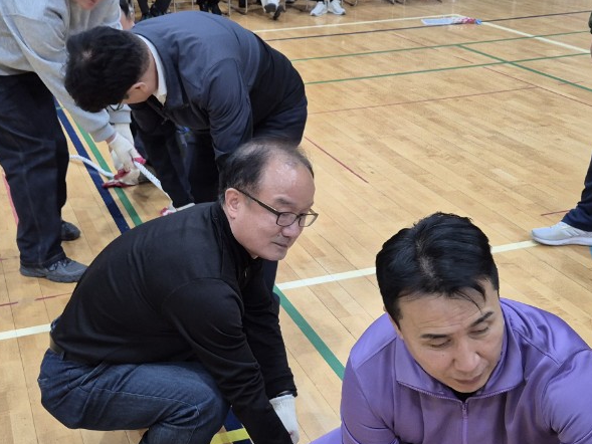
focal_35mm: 50
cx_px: 259
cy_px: 270
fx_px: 855
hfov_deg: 38.1
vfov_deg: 29.0
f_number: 1.8
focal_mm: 5.4
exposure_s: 1/120
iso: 320
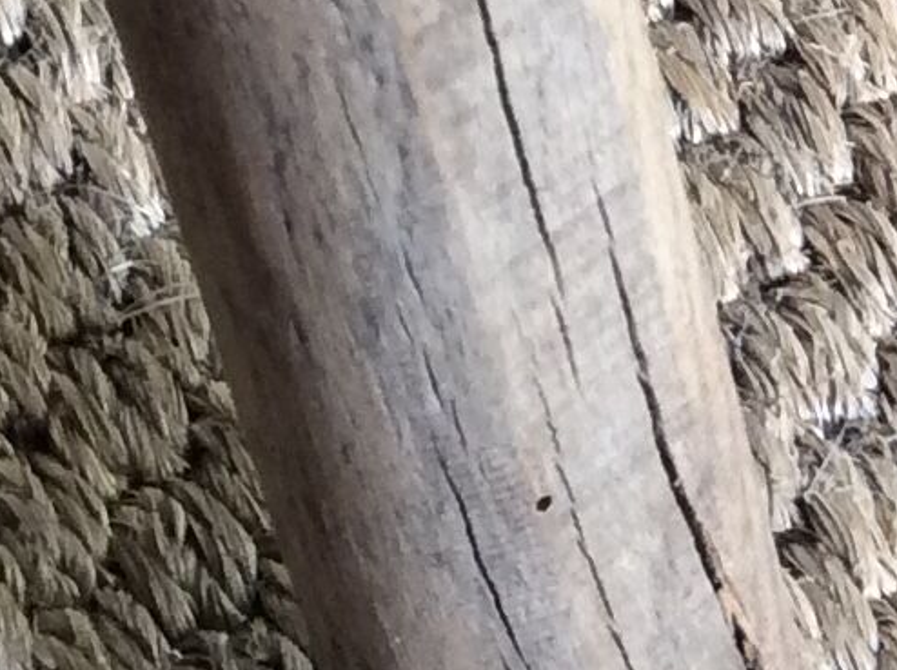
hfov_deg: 11.6
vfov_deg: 8.7
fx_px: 4347
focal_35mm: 168
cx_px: 1006
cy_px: -140
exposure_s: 1/25
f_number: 2.4
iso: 80
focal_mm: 3.3
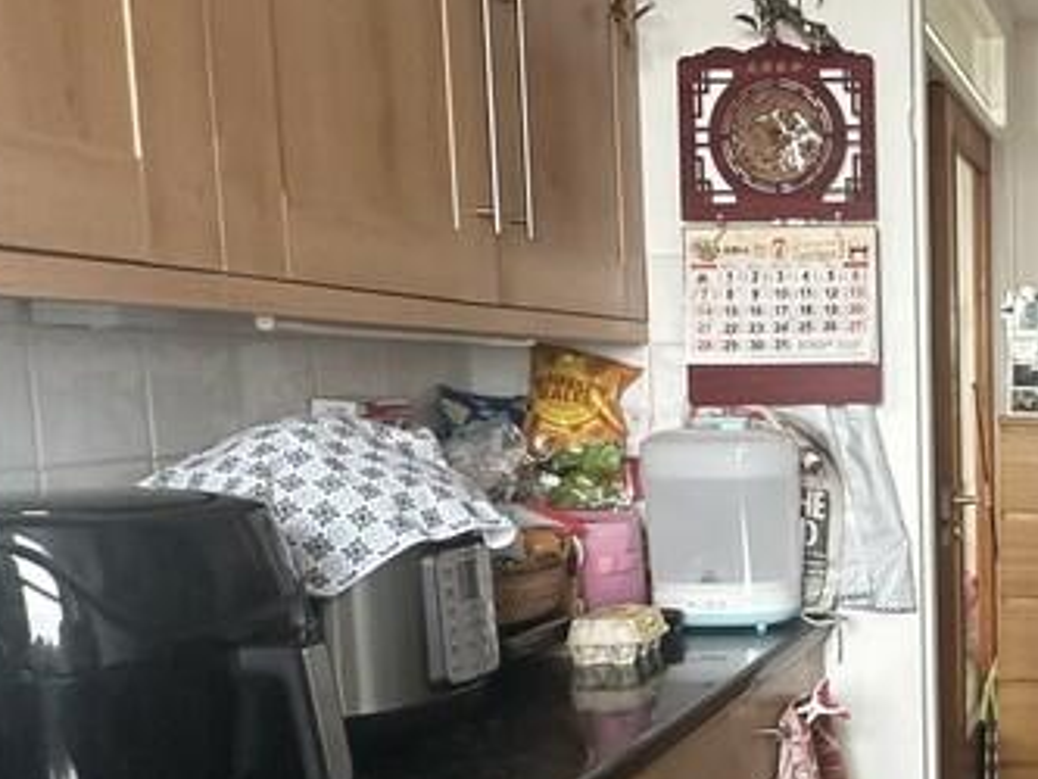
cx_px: 1200
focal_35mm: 43
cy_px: 520
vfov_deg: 33.3
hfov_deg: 35.8
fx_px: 1290
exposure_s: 1/60
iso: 400
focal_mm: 2.22
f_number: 2.2
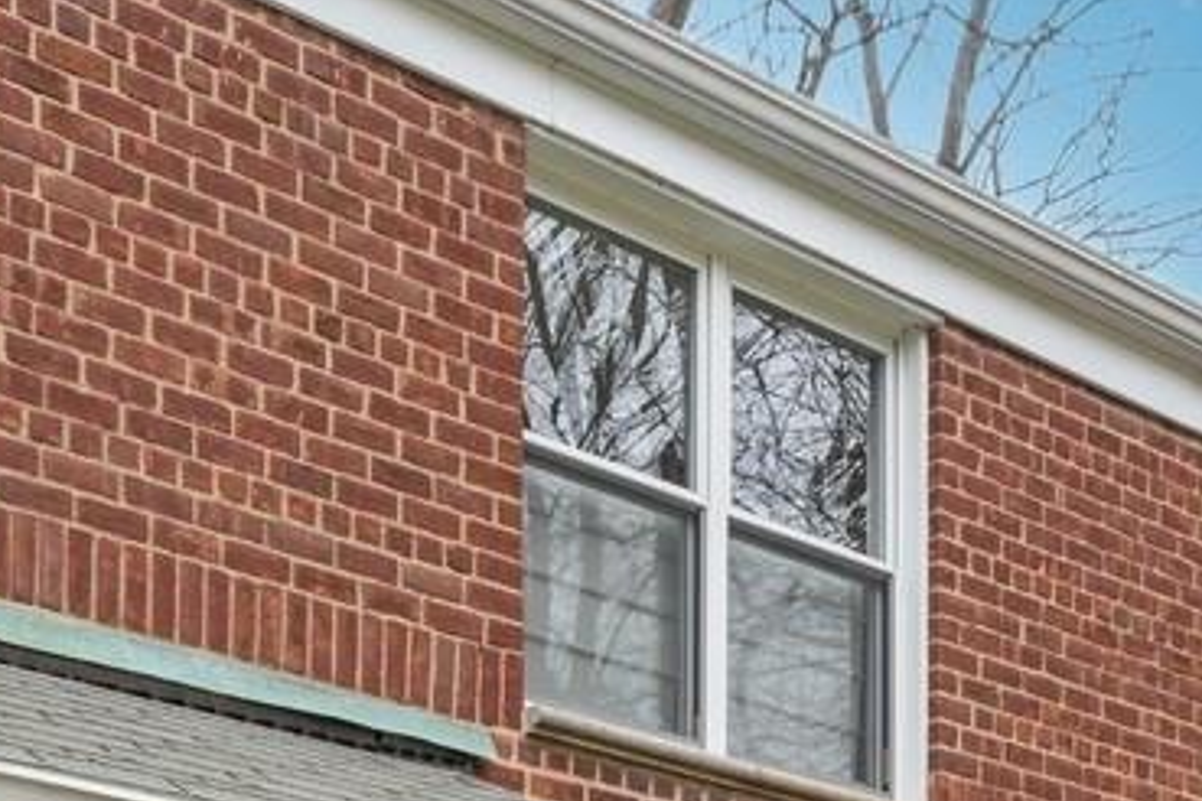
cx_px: 111
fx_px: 2228
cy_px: 1495
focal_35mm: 67
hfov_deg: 28.9
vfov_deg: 16.6
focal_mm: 15.4
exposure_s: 1/20
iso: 100
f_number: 11
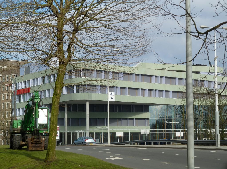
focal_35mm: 111
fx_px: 726
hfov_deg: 17.8
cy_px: 84
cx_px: 114
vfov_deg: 13.3
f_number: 4.4
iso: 80
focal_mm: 18.2
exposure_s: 1/400
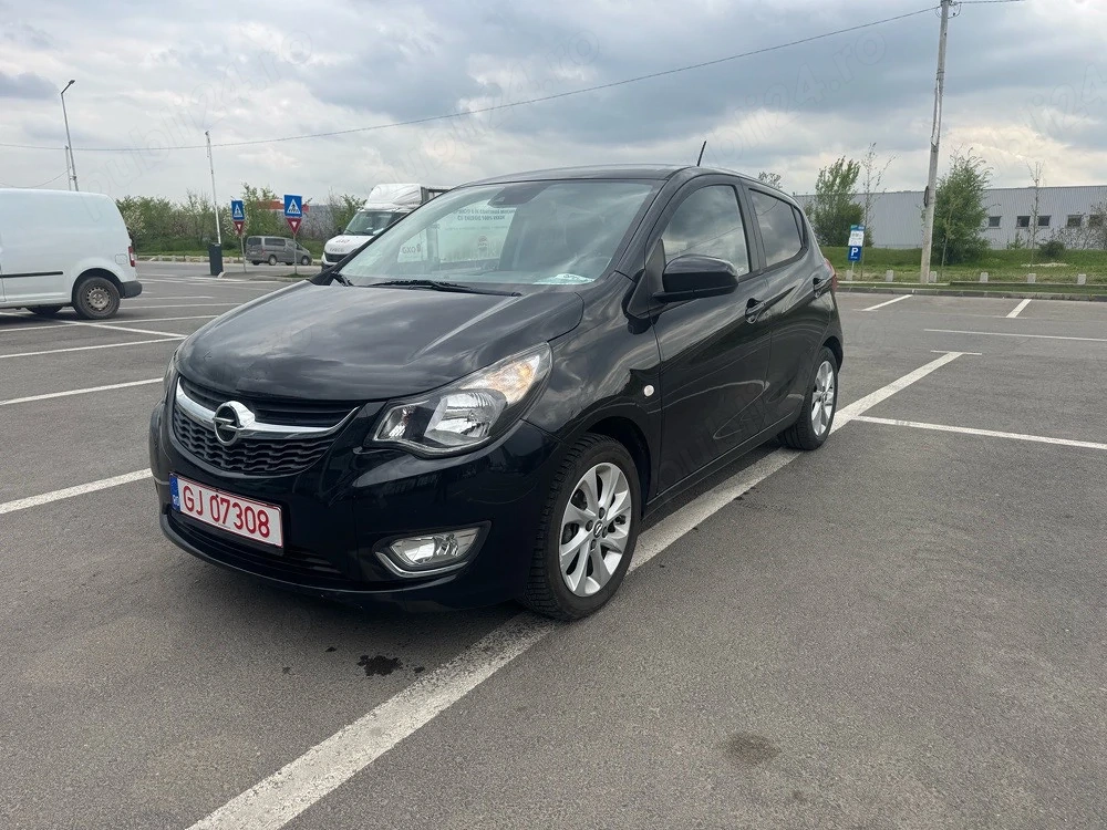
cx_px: 554
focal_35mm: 24
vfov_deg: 56.8
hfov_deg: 71.6
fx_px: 768
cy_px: 415
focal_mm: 6.76
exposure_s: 1/2833
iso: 80
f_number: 1.78
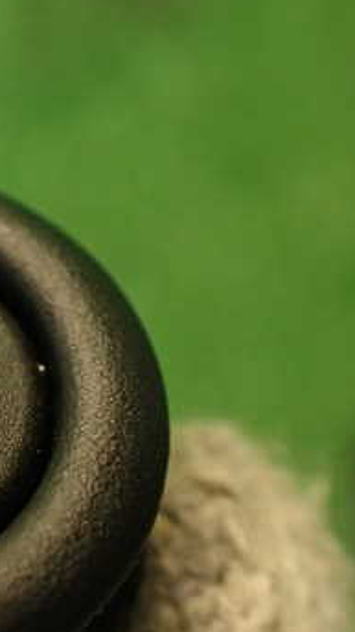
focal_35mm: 61
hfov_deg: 17.5
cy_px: 407
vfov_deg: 34.1
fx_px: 1021
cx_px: -191
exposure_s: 1/30
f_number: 2.4
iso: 250
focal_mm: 5.79
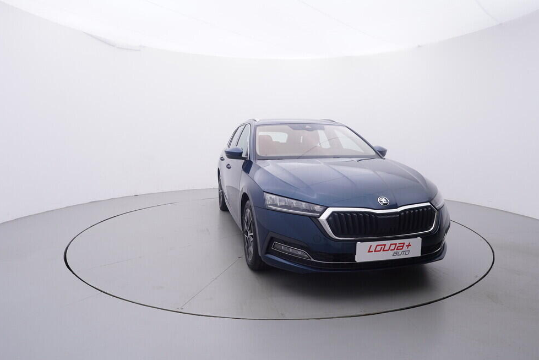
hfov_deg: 74.8
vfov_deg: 54.1
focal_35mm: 24
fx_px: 352
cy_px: 179
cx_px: 276
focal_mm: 15
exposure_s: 1/80
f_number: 5
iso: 200
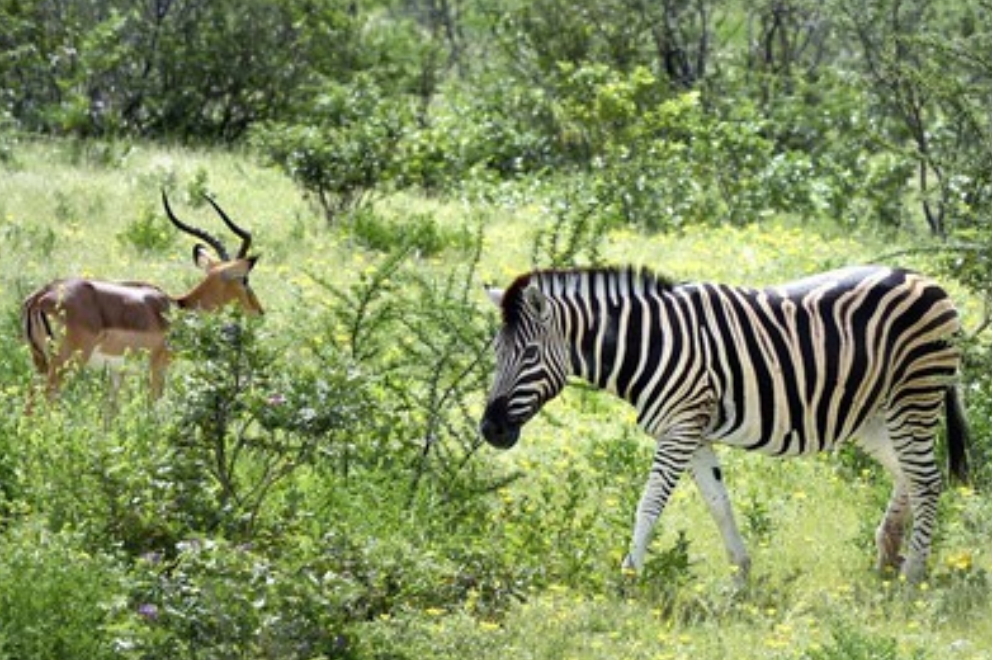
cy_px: 325
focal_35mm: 301
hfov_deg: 6.9
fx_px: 8287
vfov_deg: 4.6
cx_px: 500
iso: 400
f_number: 10
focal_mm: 280
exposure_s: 1/640
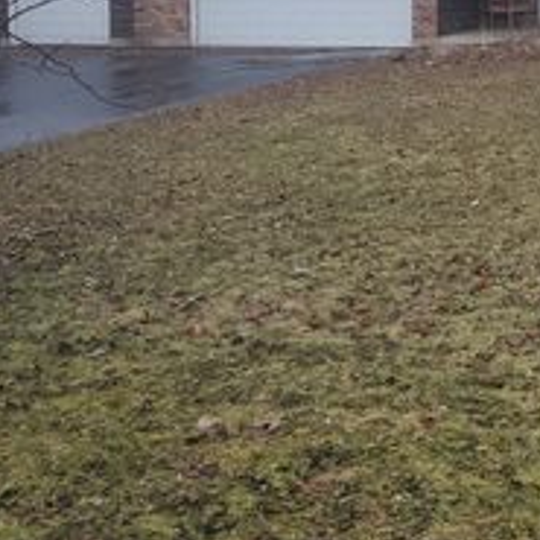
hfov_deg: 26.1
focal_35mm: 62
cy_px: -1
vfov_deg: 26.3
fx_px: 1094
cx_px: 555
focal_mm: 4.3
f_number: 1.5
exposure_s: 1/271
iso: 50
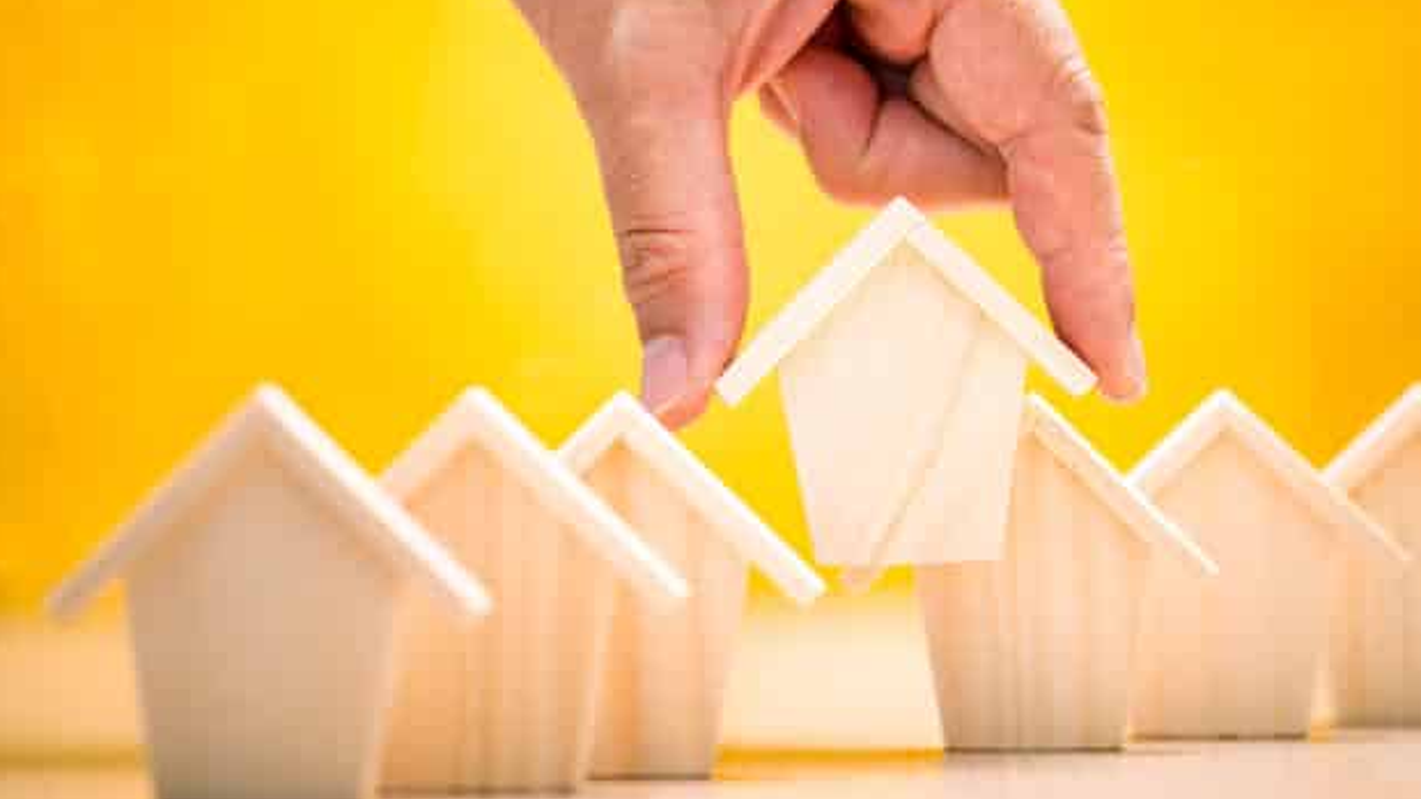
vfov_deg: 9.3
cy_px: 266
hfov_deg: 16.5
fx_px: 4898
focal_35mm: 130
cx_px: 833
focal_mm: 100
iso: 100
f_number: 2.8
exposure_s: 1/60
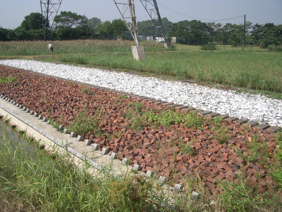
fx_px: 285
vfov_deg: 40.7
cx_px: 141
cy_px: 106
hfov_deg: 52.6
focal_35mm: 35
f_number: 4.3
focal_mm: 5.8
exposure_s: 1/500
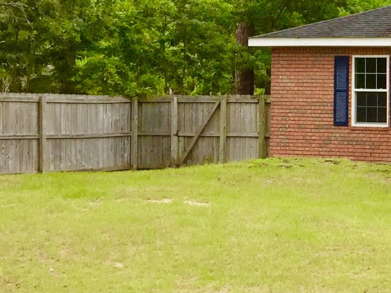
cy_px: 96
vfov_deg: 14.2
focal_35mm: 104
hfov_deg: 16.6
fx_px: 1174
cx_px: 647
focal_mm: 4.15
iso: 32
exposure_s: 1/746
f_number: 2.2
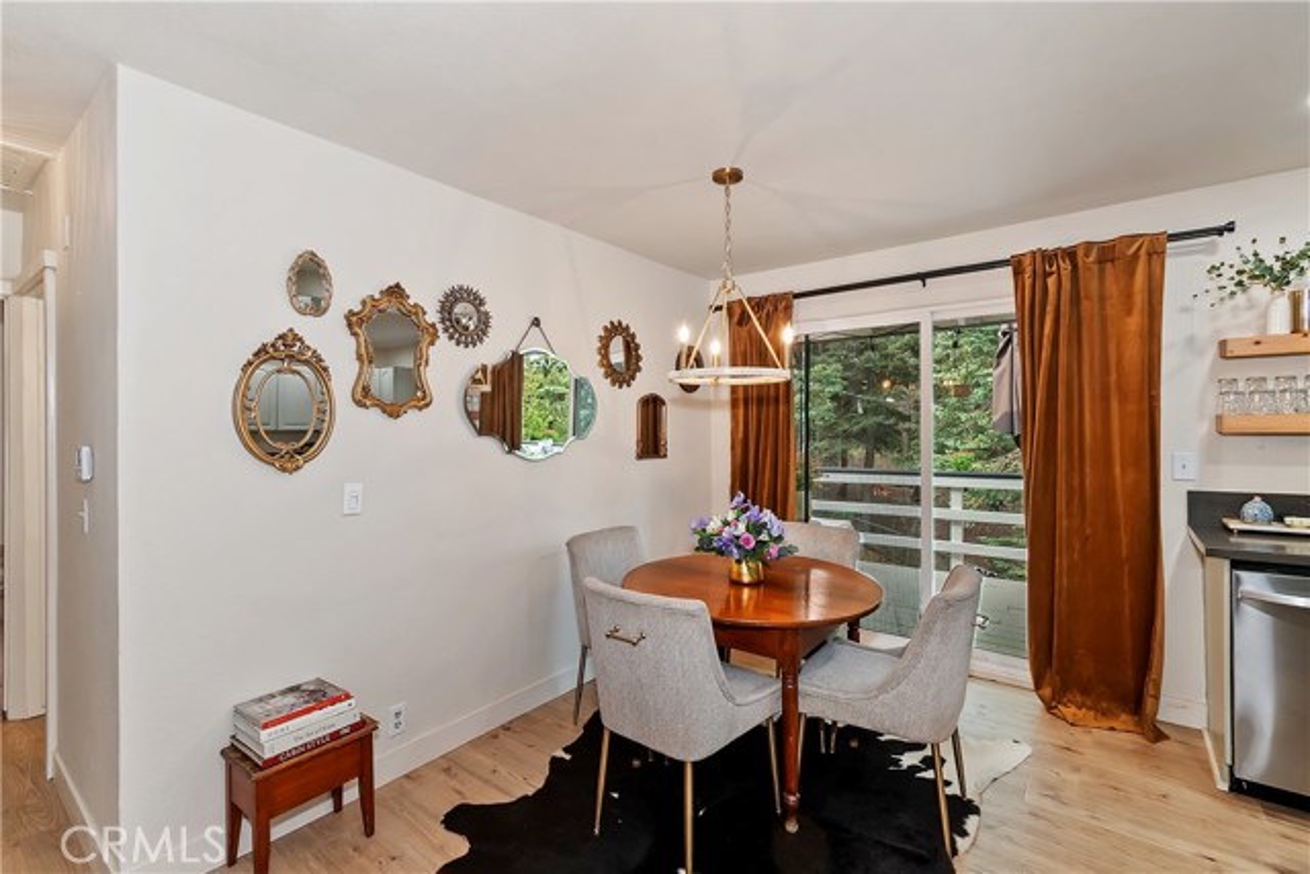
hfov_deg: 100.4
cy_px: 437
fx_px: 546
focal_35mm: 15
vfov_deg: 77.4
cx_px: 655
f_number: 8
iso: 400
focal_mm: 10
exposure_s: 1/30
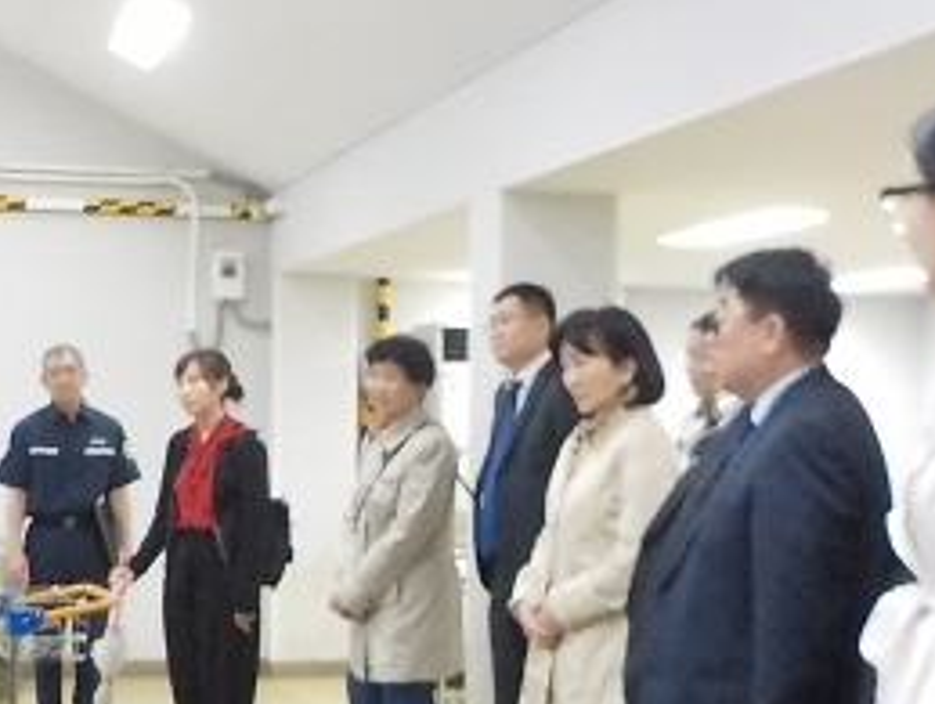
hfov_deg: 26.3
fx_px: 2002
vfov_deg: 19.9
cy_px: 426
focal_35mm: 74
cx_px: 455
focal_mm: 4.1
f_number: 3.3
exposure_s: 1/60
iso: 800
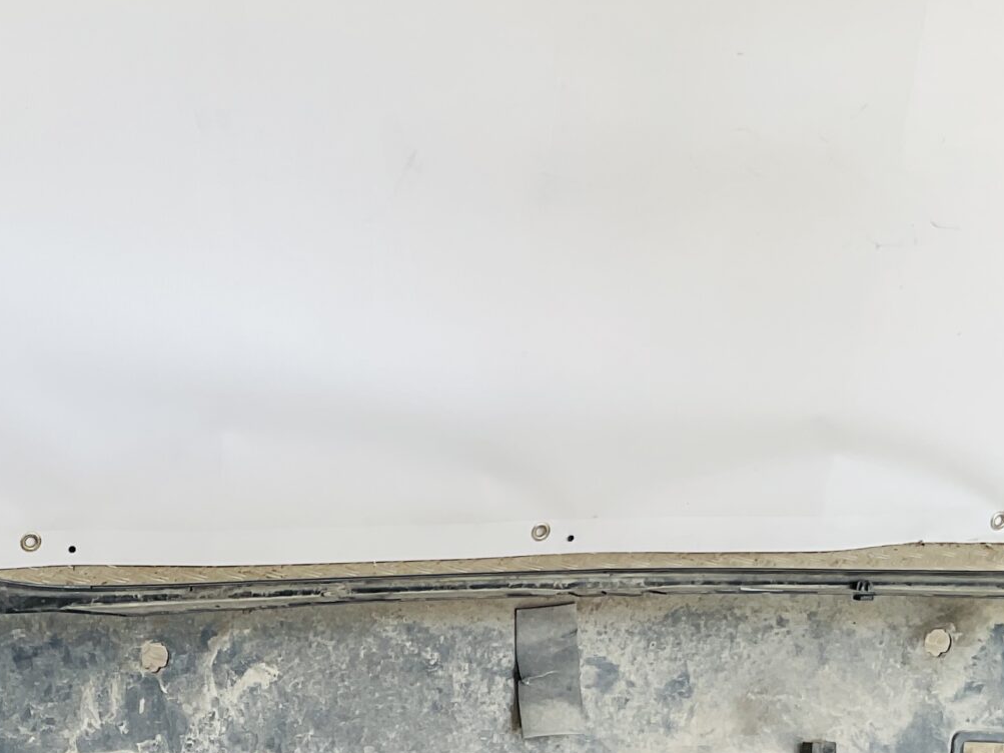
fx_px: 2146
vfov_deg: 19.4
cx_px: 153
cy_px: 734
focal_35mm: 74
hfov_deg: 25.7
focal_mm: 3
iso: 16
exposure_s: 1/166
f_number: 1.8
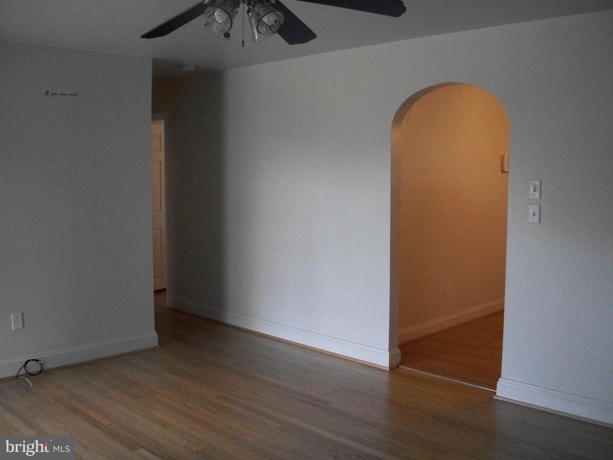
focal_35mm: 35
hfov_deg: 52.6
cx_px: 306
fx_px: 620
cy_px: 230
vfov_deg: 40.7
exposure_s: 1/125
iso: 551
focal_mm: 6.3
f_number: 3.1
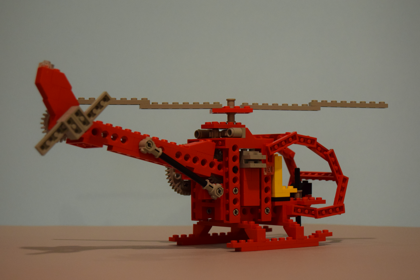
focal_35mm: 82
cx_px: 210
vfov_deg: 16.6
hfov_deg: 24.6
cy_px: 140
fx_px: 962
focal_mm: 55
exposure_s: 1/60
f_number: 5.6
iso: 2000
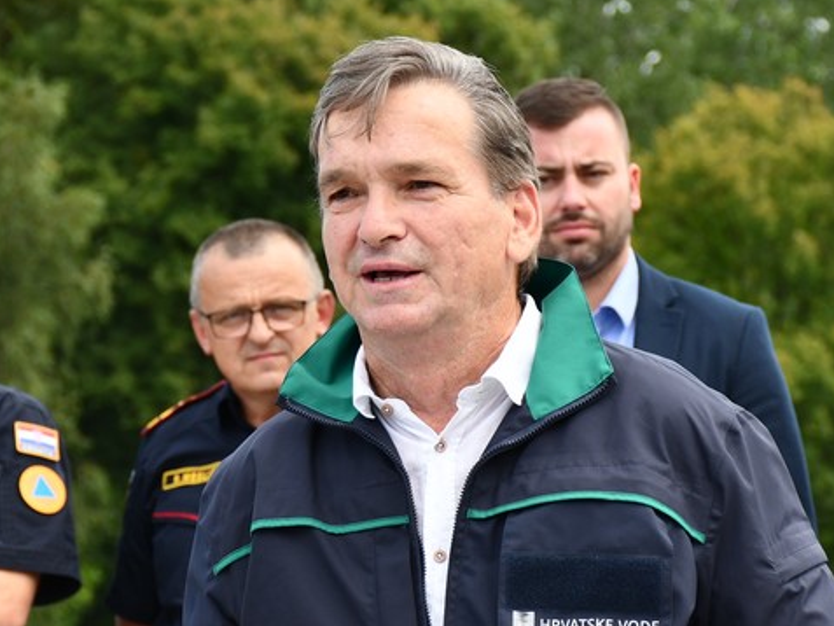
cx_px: 404
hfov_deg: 8.6
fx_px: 5567
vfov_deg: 6.4
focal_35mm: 231
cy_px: 414
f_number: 5.6
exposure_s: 1/500
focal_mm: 75
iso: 280
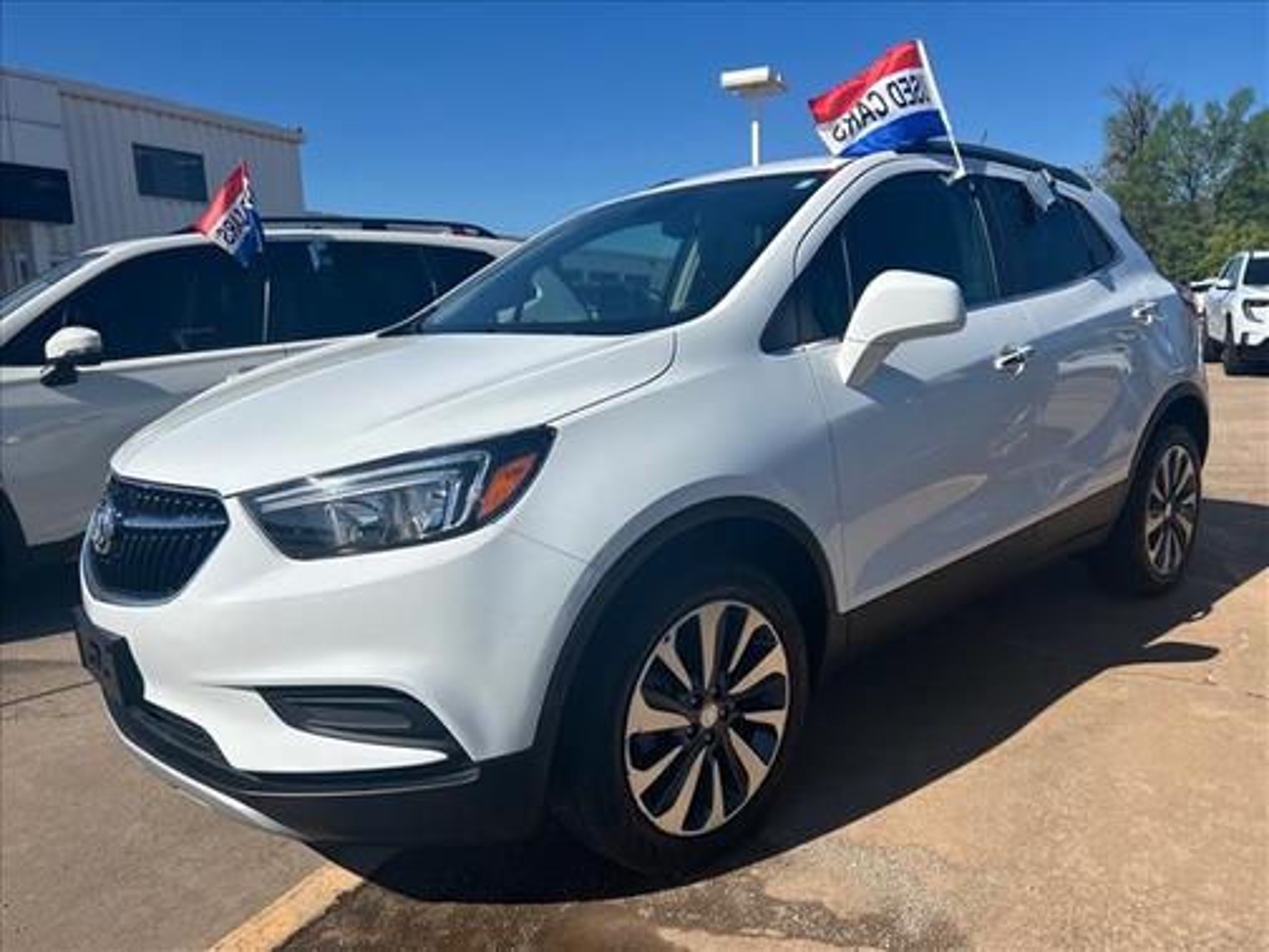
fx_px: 953
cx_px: 634
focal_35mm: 26
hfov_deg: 67.3
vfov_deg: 53.1
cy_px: 476
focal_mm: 5.7
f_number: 1.5
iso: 50
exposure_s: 1/7463
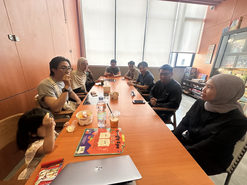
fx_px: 100
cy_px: 92
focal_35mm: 14
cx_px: 124
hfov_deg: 102.1
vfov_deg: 85.7
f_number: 2.2
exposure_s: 1/100
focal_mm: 2.22
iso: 200
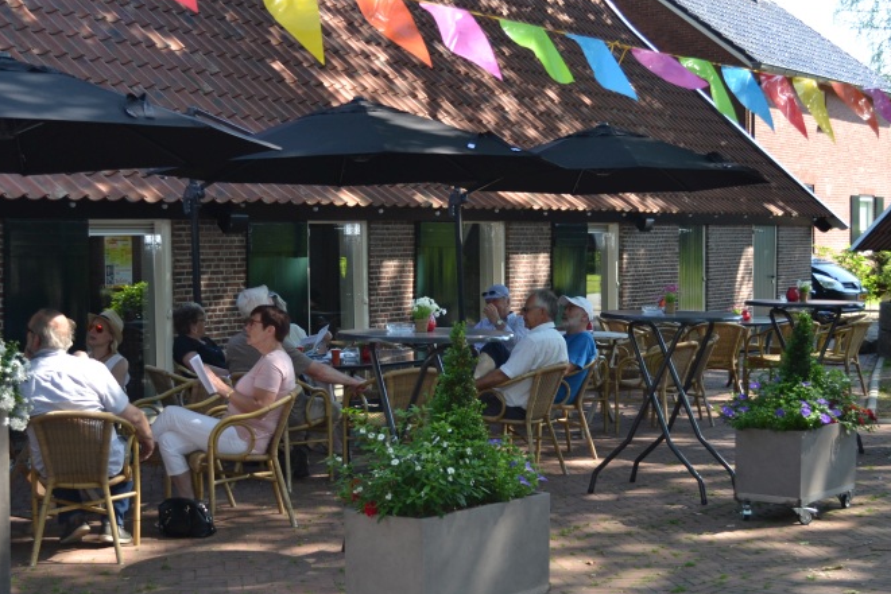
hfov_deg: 33.9
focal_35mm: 59
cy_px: 328
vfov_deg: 23.0
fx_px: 1460
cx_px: 403
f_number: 4.2
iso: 100
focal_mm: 26
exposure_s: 1/125
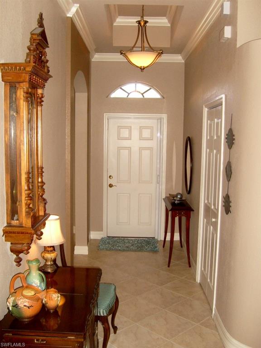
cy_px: 174
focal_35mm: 35
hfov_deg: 40.7
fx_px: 352
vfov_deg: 52.6
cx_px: 130
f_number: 2.8
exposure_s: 1/45
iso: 160
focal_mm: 5.8
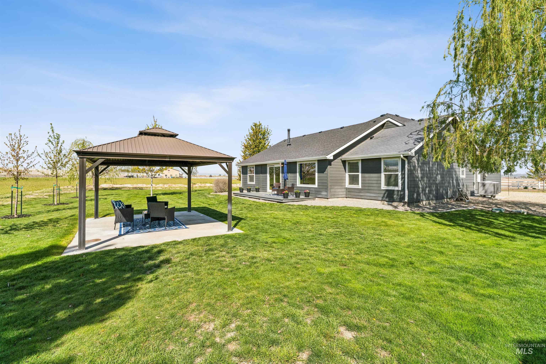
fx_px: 246
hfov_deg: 96.0
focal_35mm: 16
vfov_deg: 73.1
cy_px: 182
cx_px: 273
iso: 400
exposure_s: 1/400
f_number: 13
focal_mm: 16.2
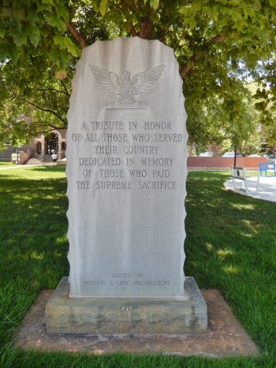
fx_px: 266
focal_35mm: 25
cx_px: 138
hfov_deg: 54.9
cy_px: 184
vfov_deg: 69.4
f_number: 3.4
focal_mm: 4.5
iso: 125
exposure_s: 1/200
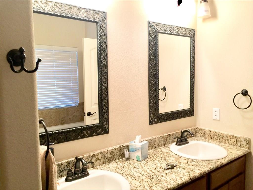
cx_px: 126
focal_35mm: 29
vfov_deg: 48.2
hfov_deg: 61.7
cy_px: 95
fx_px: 212
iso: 40
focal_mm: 4.15
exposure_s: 1/15
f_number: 2.2
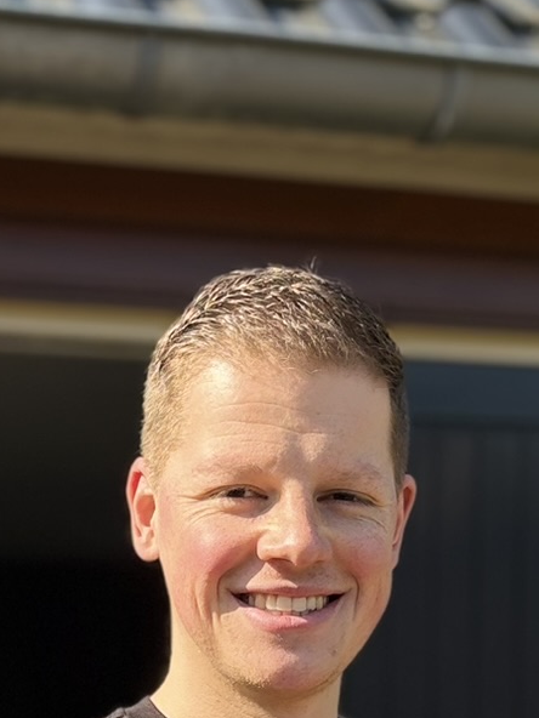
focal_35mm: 90
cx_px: 143
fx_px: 1869
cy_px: 840
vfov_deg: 20.5
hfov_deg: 16.3
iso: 50
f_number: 1.6
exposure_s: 1/2012
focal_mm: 5.96
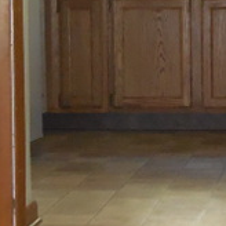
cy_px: 123
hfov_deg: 10.3
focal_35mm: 169
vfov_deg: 10.3
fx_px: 1248
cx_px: 175
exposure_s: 1/60
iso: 1250
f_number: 4.8
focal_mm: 8.8
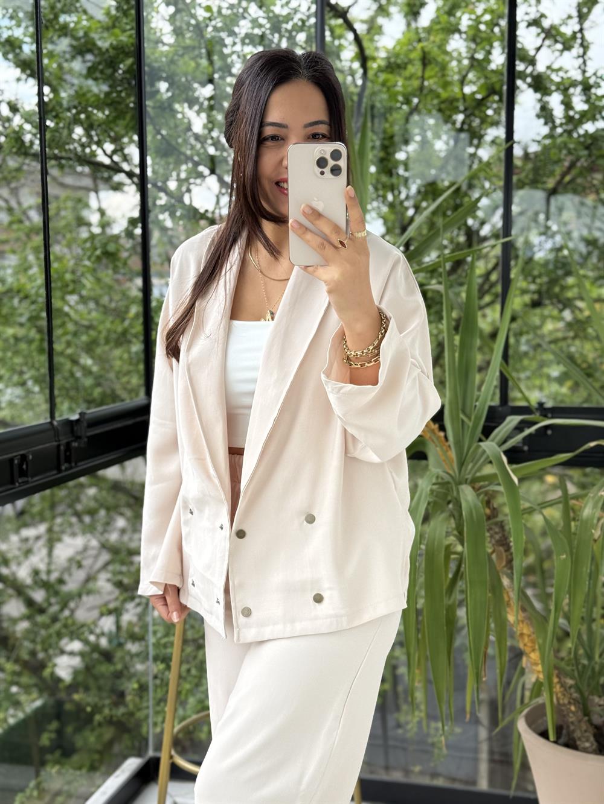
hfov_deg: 30.3
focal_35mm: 48
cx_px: 302
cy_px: 402
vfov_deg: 39.7
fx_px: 1117
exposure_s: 1/450
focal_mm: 6.76
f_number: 1.78
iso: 80
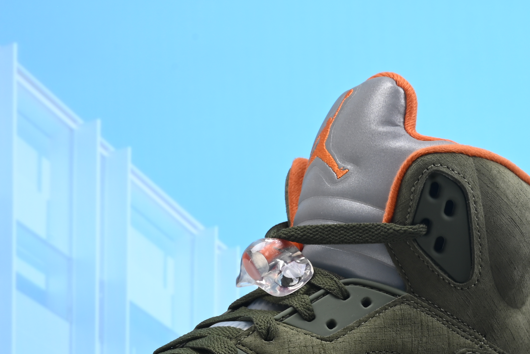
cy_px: 260
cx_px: 515
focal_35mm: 106
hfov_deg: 18.8
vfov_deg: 12.9
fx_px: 1561
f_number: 16
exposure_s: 1/2
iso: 100
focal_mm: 39
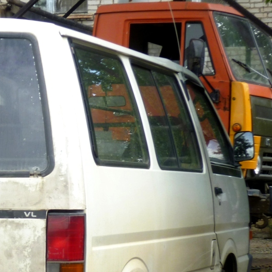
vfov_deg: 10.6
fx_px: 1467
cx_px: -13
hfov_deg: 10.5
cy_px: 211
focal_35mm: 165
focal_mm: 13.7
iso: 80
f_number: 4.7
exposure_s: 1/160
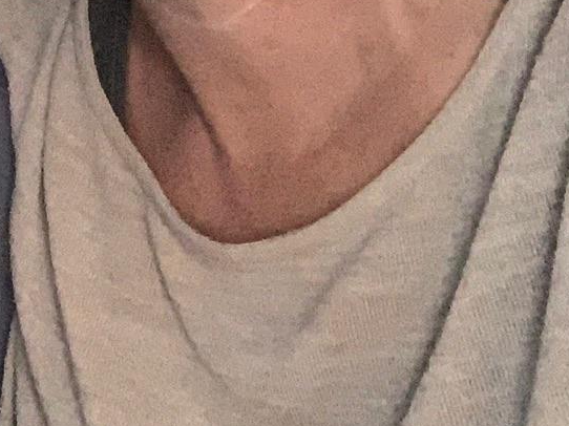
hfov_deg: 15.0
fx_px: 1988
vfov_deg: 11.5
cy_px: -282
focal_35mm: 121
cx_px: -309
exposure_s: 1/16
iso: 500
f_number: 2.2
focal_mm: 2.87
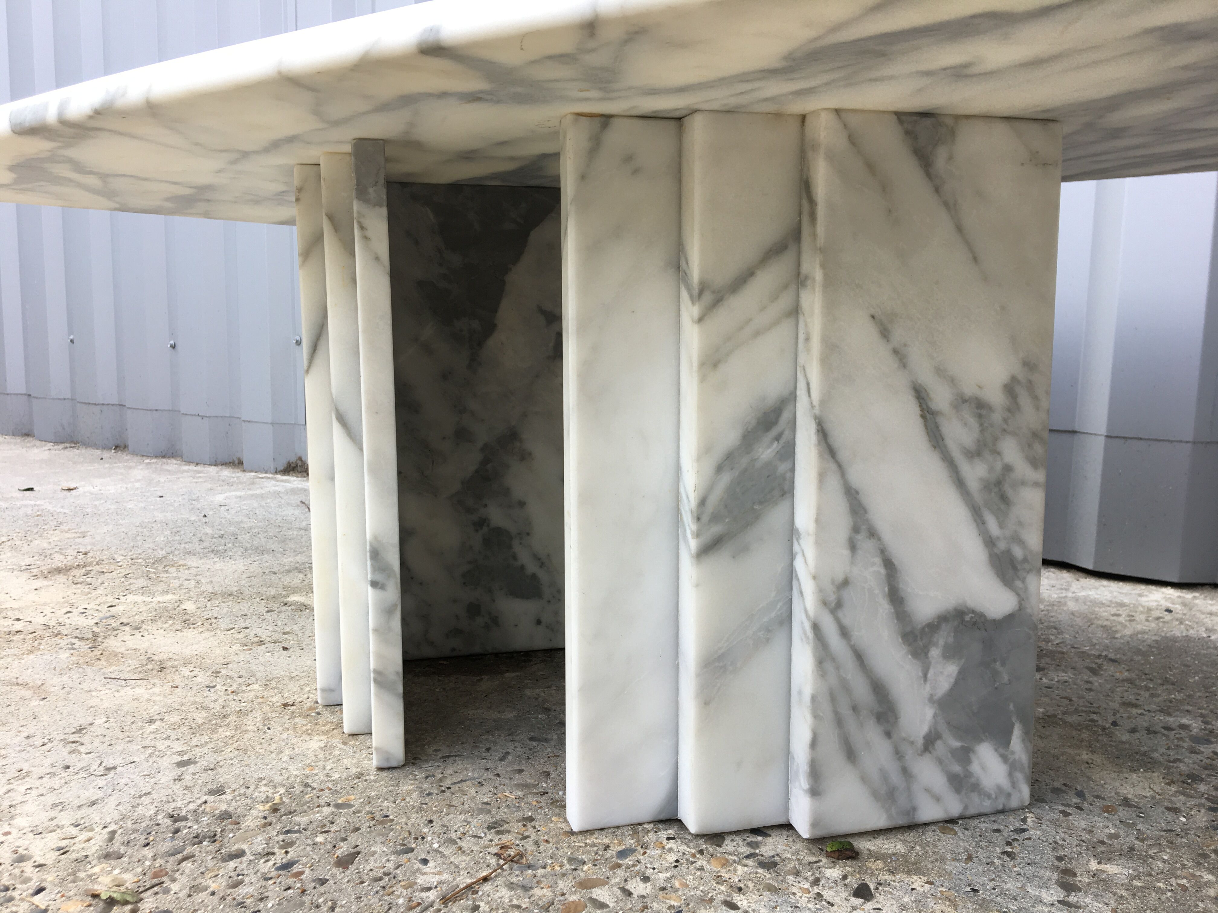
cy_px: 456
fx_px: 1020
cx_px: 609
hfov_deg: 61.7
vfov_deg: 48.2
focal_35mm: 29
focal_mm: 4.15
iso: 25
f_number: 2.2
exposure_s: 1/129
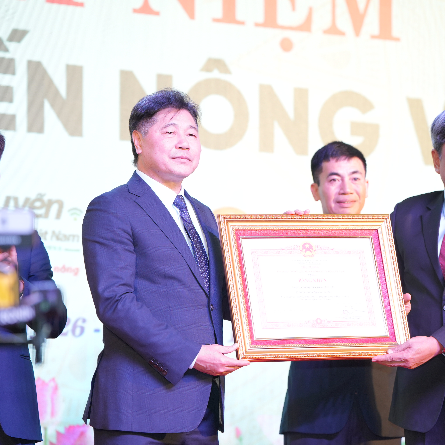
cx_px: 254
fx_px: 2269
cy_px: 223
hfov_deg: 11.2
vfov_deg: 11.2
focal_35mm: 156
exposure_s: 1/200
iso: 800
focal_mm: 122
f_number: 3.2
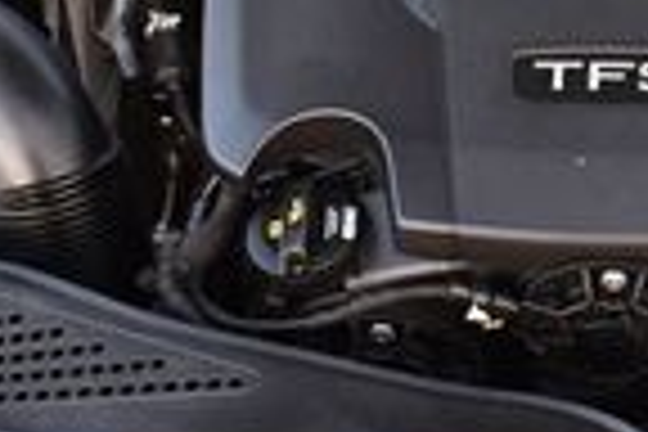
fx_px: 2160
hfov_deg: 16.4
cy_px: 20
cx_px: 765
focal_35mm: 120
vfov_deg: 11.3
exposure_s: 1/250
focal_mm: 18
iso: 720
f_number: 3.5
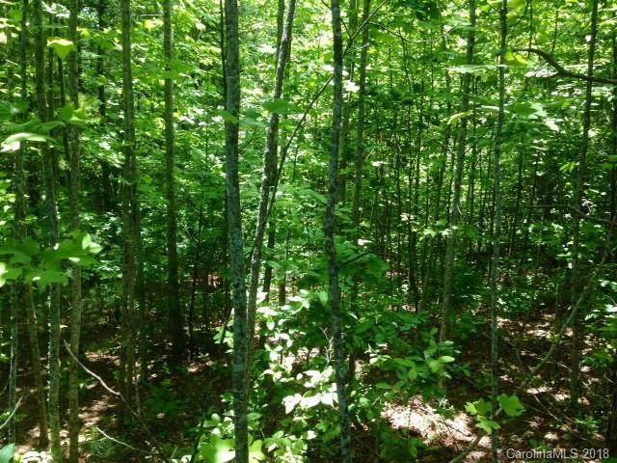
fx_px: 588
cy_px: 232
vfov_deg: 42.9
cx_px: 308
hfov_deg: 55.4
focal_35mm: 33
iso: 50
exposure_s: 1/189
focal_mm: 4.13
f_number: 2.4
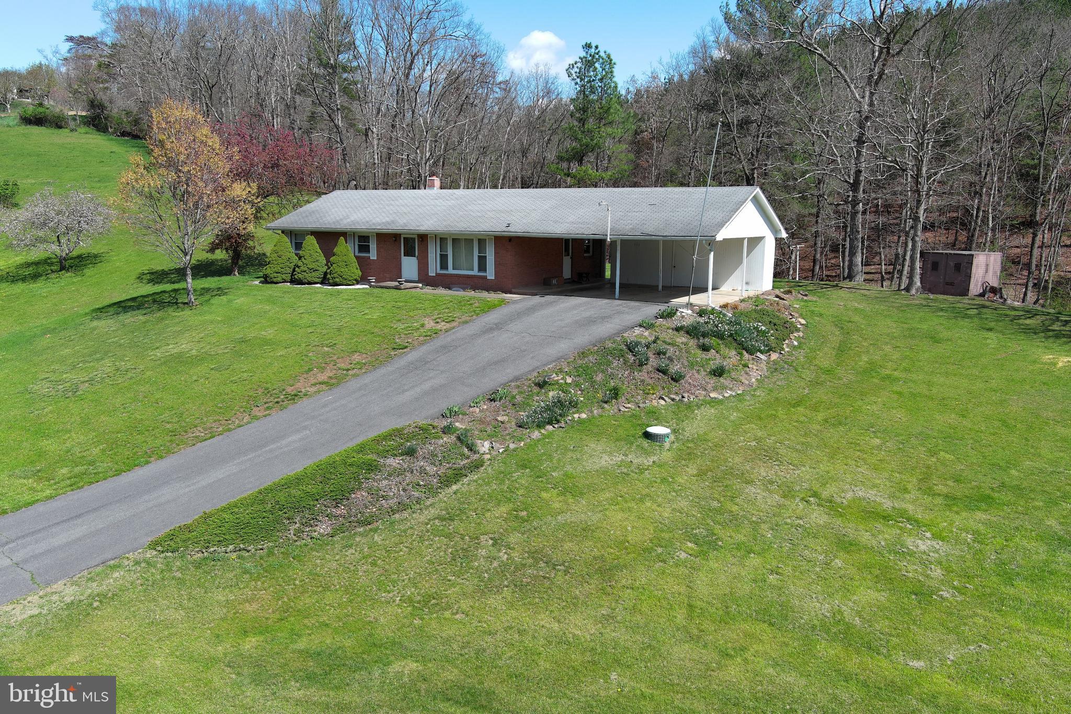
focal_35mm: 29
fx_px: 863
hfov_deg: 63.7
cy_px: 357
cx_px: 536
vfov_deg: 45.0
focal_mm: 10.57
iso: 100
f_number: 2.8
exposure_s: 1/883
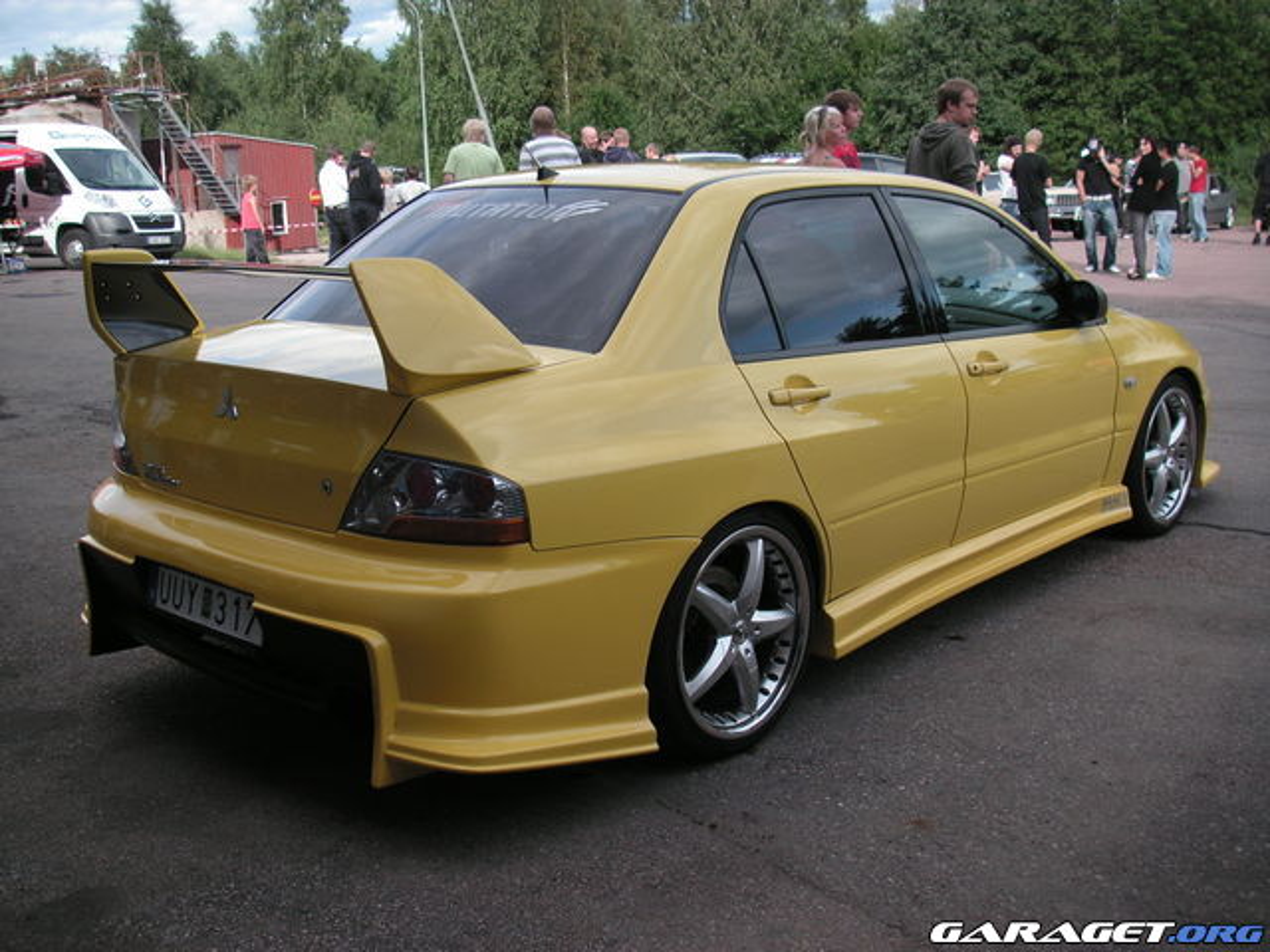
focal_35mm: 38
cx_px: 635
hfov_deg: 49.0
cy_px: 476
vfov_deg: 37.7
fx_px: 1394
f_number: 3.3
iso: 50
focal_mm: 6.3
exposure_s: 1/180
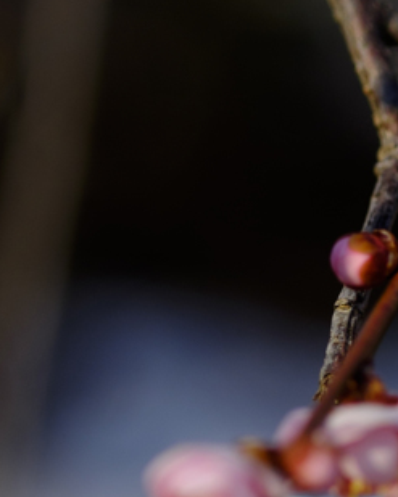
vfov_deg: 6.9
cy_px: 558
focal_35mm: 280
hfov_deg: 5.5
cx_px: 512
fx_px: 4125
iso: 200
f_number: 2.8
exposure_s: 1/2400
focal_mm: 60
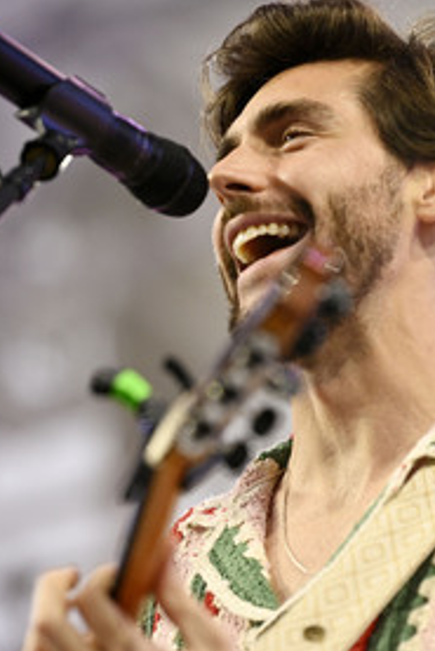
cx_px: 307
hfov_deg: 4.2
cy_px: 313
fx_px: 5883
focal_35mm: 325
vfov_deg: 6.3
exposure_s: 1/2000
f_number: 3.5
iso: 2000
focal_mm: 200
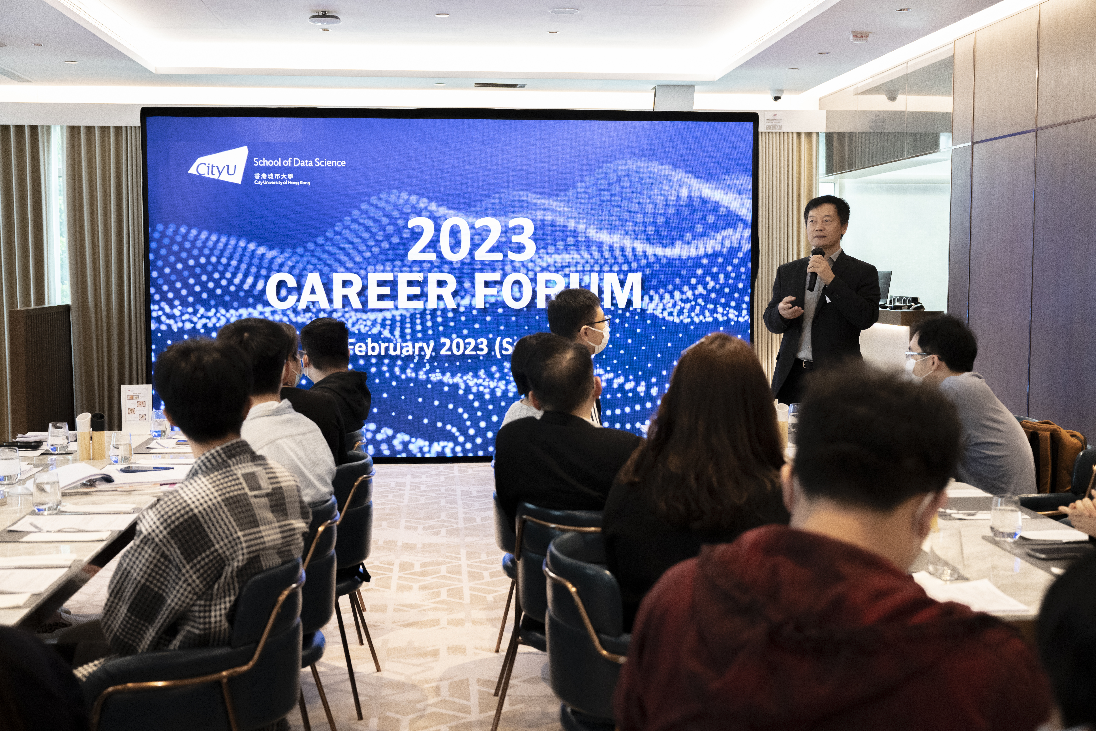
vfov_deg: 31.2
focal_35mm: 43
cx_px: 548
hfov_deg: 45.4
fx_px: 1309
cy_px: 366
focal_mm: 43
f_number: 4
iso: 2500
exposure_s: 1/250
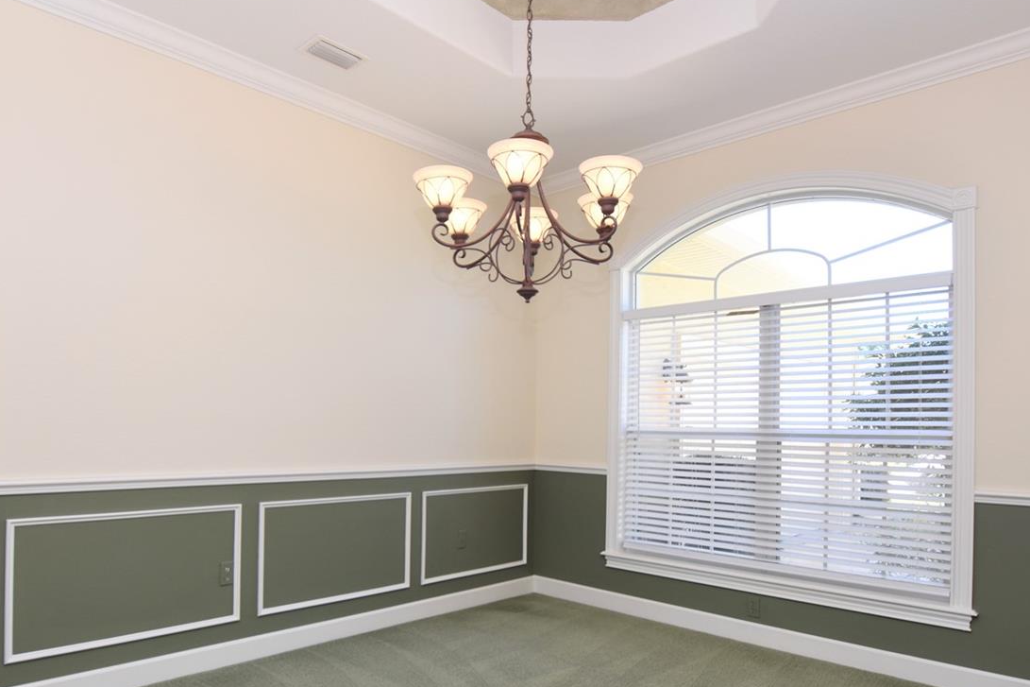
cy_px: 414
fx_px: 629
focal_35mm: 22
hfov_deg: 78.4
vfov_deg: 56.7
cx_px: 474
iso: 200
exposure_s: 1/100
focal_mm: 10
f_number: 5
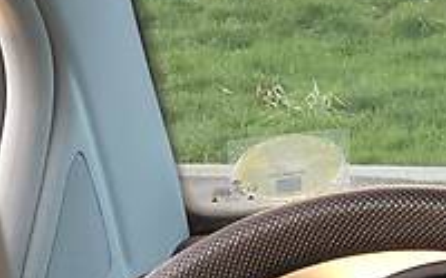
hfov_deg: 8.9
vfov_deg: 5.9
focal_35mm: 221
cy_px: 420
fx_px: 2686
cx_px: 890
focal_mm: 6
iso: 50
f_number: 2.4
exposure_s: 1/60
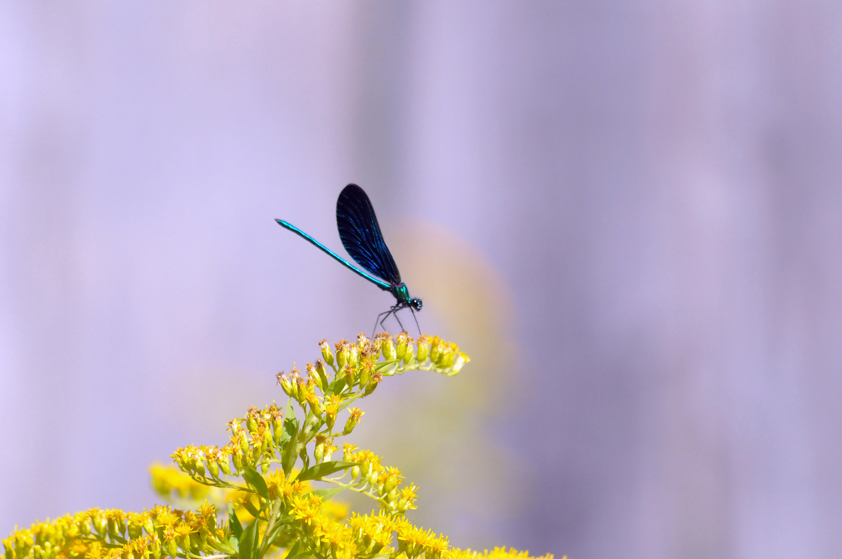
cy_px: 280
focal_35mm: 450
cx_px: 421
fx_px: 10512
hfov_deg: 4.6
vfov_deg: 3.0
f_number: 8
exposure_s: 1/4000
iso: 2000
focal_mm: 300
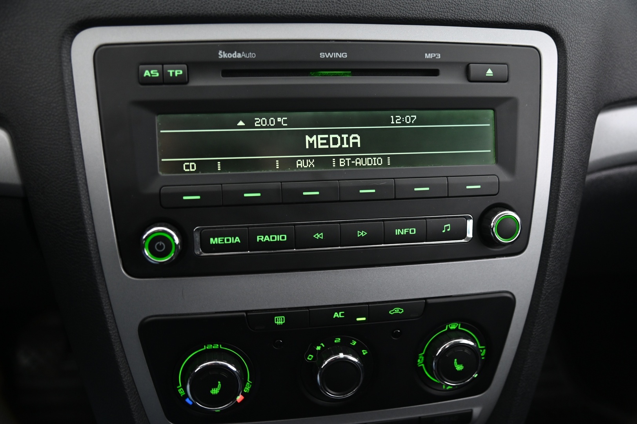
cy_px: 212
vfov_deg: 35.0
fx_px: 672
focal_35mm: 38
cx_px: 318
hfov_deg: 50.7
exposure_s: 1/13
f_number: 4
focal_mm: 38
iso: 2000
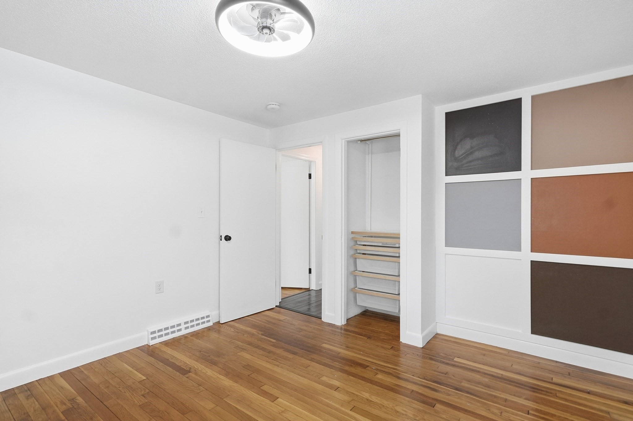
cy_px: 210
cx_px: 316
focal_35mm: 16
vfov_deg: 71.9
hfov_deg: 95.0
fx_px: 290
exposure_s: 1/320
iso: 800
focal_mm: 11
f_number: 7.1
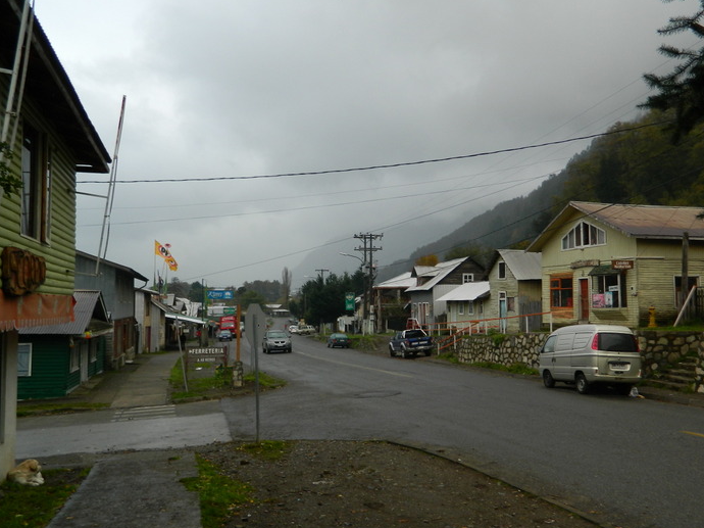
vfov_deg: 48.2
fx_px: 590
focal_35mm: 29
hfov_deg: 61.6
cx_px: 368
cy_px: 276
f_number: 3.1
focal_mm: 4.5
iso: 80
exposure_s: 1/100
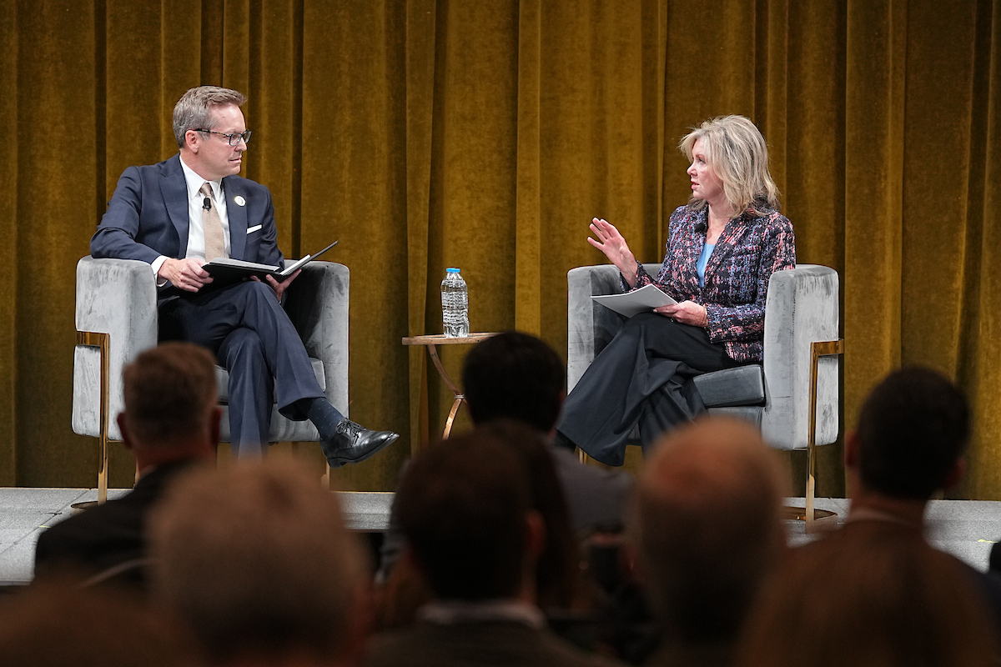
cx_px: 500
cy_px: 334
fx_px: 4504
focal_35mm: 162
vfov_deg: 8.5
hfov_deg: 12.7
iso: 1250
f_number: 2.8
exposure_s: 1/320
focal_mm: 108
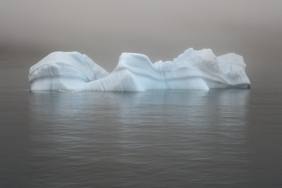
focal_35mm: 122
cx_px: 141
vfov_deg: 11.2
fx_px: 956
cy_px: 94
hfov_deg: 16.8
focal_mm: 122
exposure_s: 1/250
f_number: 11
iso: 400
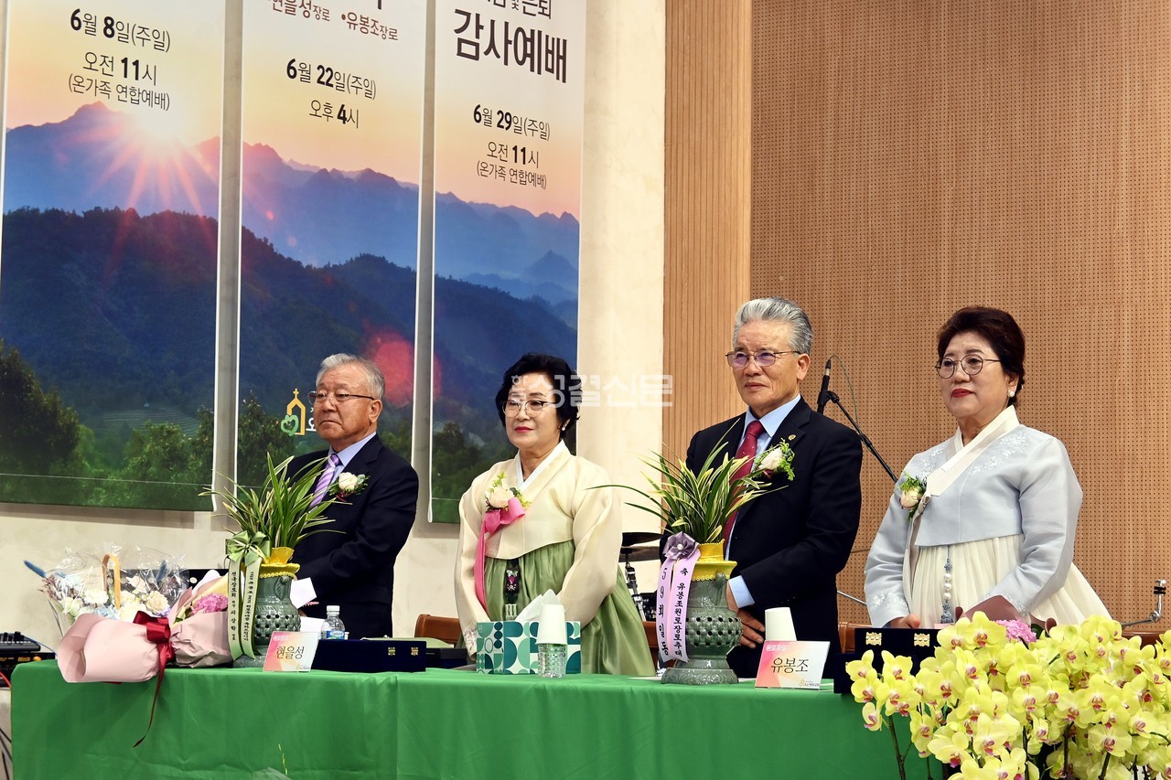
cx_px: 586
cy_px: 390
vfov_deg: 18.2
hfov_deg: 27.0
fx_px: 2439
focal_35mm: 75
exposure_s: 1/60
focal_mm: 50
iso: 500
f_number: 6.3
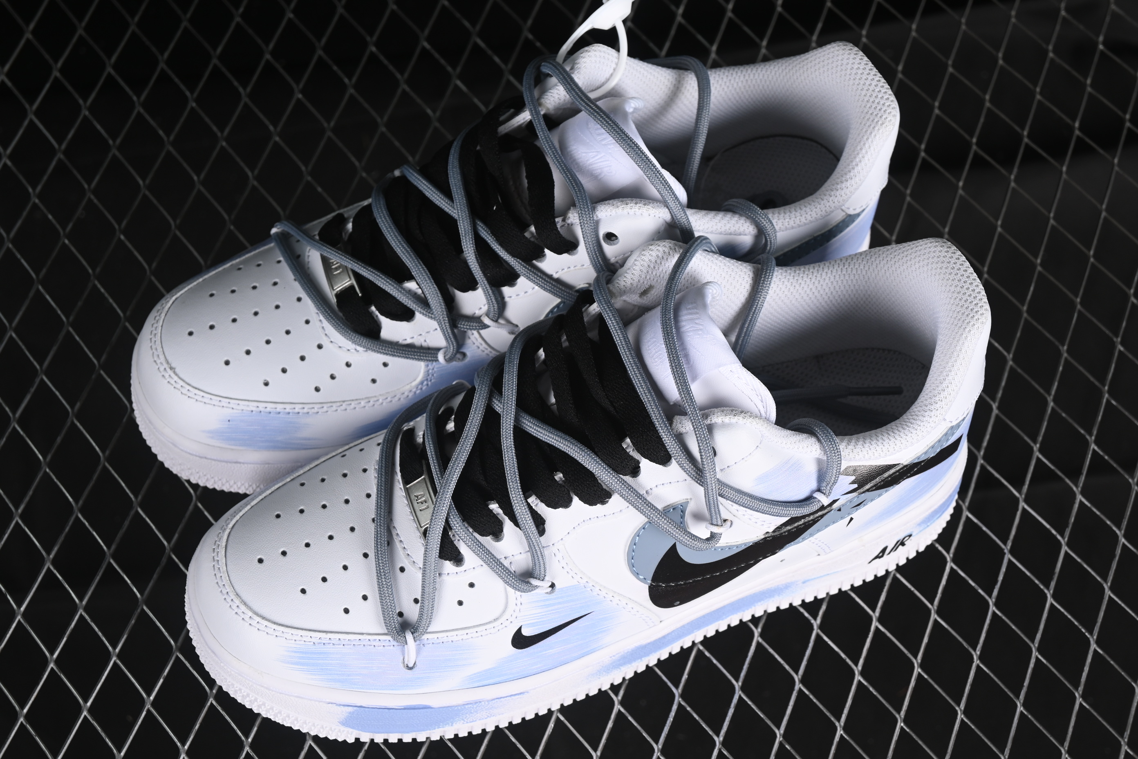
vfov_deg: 18.2
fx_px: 2371
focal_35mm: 75
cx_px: 569
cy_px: 380
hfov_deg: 27.0
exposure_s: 1/80
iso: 160
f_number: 7.1
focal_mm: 50
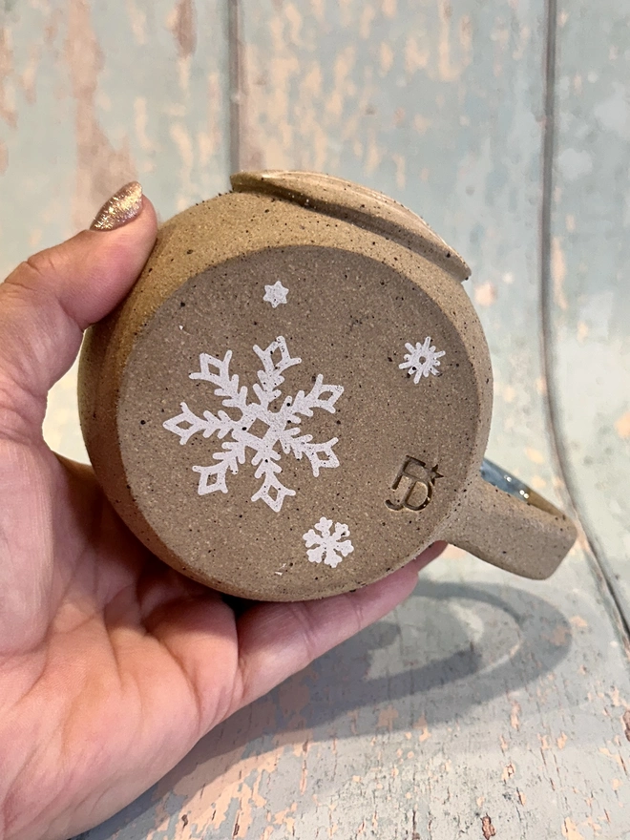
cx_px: 315
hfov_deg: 56.8
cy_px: 420
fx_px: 582
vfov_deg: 71.6
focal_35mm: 24
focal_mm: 6.86
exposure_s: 1/100
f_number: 1.78
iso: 100
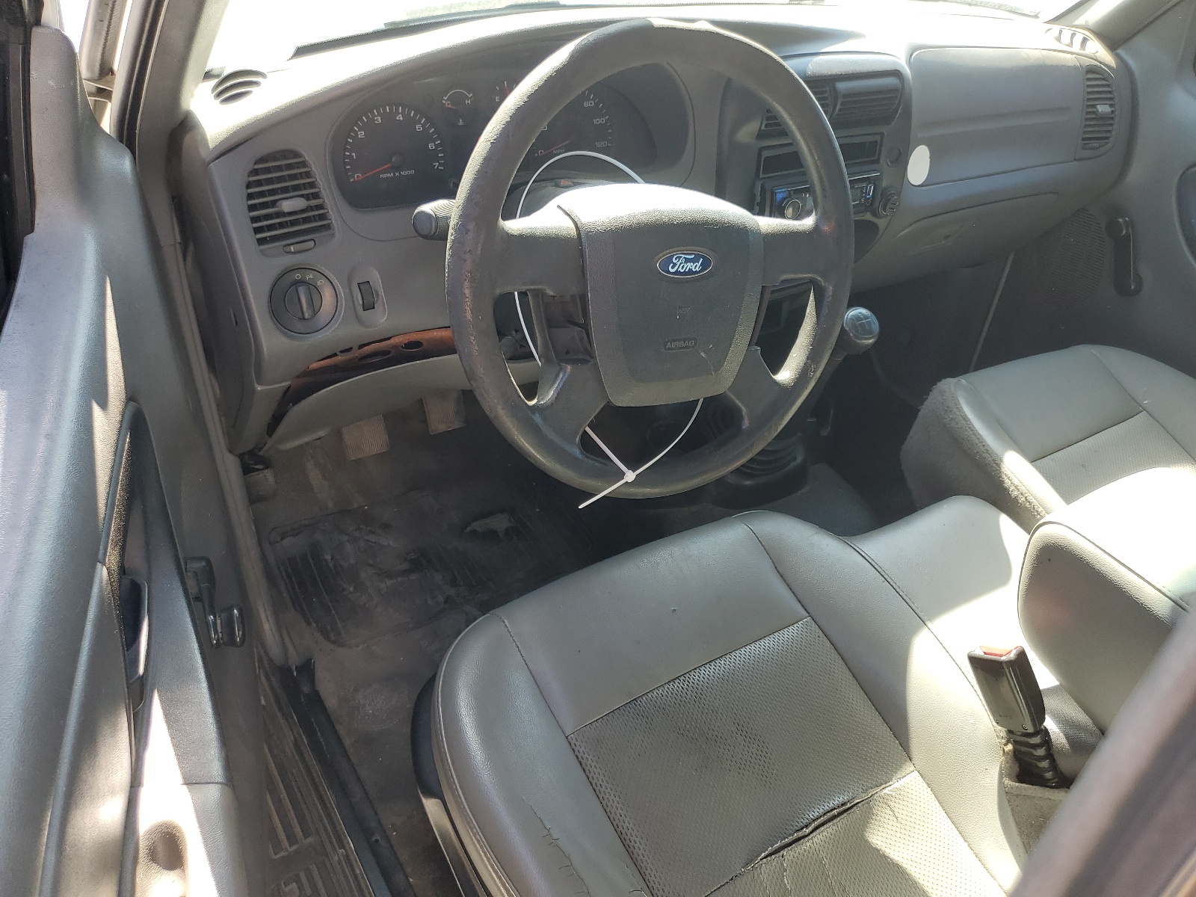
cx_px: 598
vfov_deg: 53.1
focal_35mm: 26
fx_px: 898
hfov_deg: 67.3
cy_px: 448
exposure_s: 1/169
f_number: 1.5
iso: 50
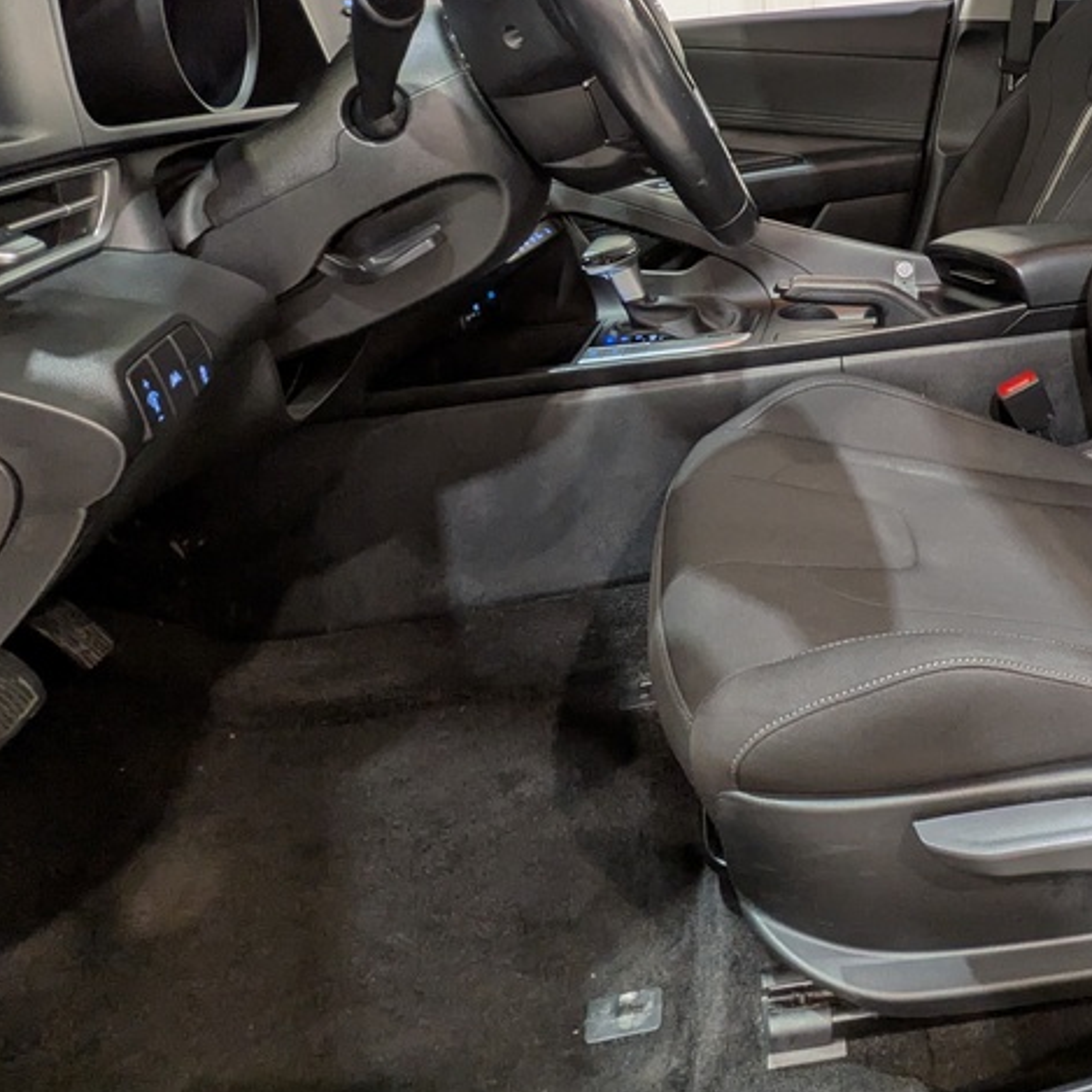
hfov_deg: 55.0
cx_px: 873
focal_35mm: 27
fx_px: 964
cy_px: 284
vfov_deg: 56.4
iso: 81
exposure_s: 1/33.3
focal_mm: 1.83
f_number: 2.2
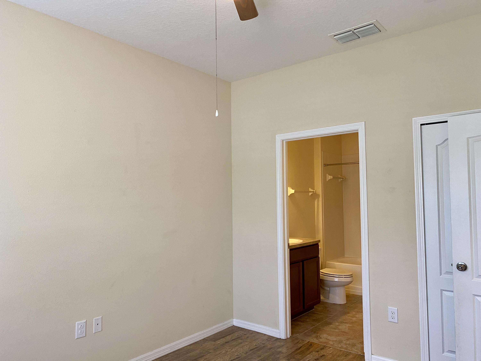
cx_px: 240
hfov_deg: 67.3
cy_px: 180
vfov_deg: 53.1
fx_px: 361
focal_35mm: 26
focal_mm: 4.25
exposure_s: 1/60
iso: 80
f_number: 1.8
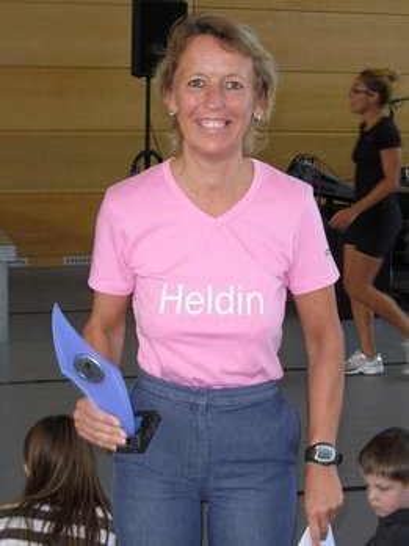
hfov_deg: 25.2
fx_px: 914
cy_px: 273
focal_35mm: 58
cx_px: 204
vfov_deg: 33.2
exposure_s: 1/98.7
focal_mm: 9.5
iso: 173
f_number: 3.3
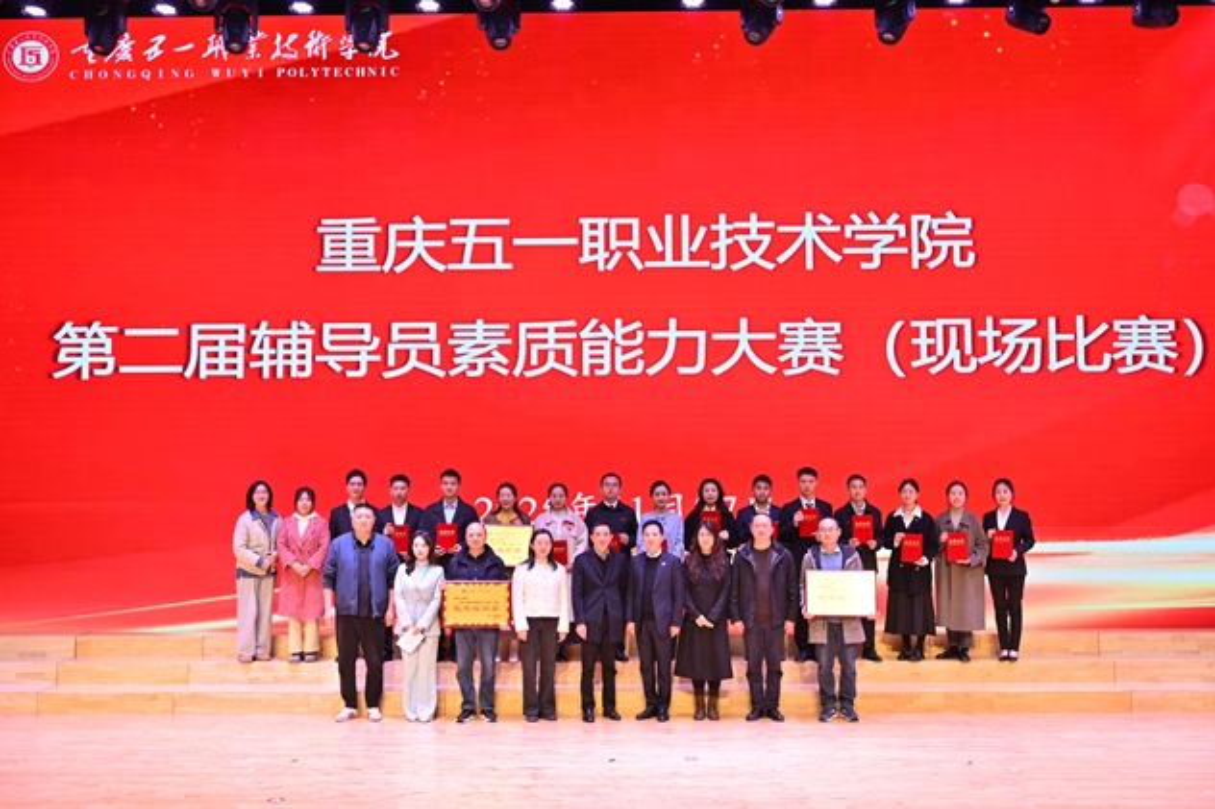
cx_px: 608
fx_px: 1282
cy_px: 404
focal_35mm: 38
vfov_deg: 35.0
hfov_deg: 50.7
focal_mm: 38
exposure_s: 1/160
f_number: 2.8
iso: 250
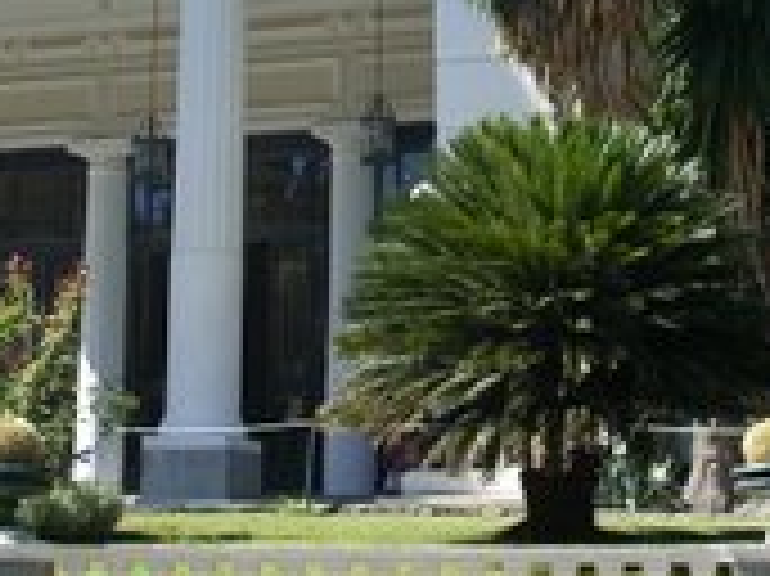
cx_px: 333
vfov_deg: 13.8
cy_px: -94
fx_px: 2312
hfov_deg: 18.9
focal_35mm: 104
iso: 64
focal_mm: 6.2
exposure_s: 1/130
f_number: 5.6
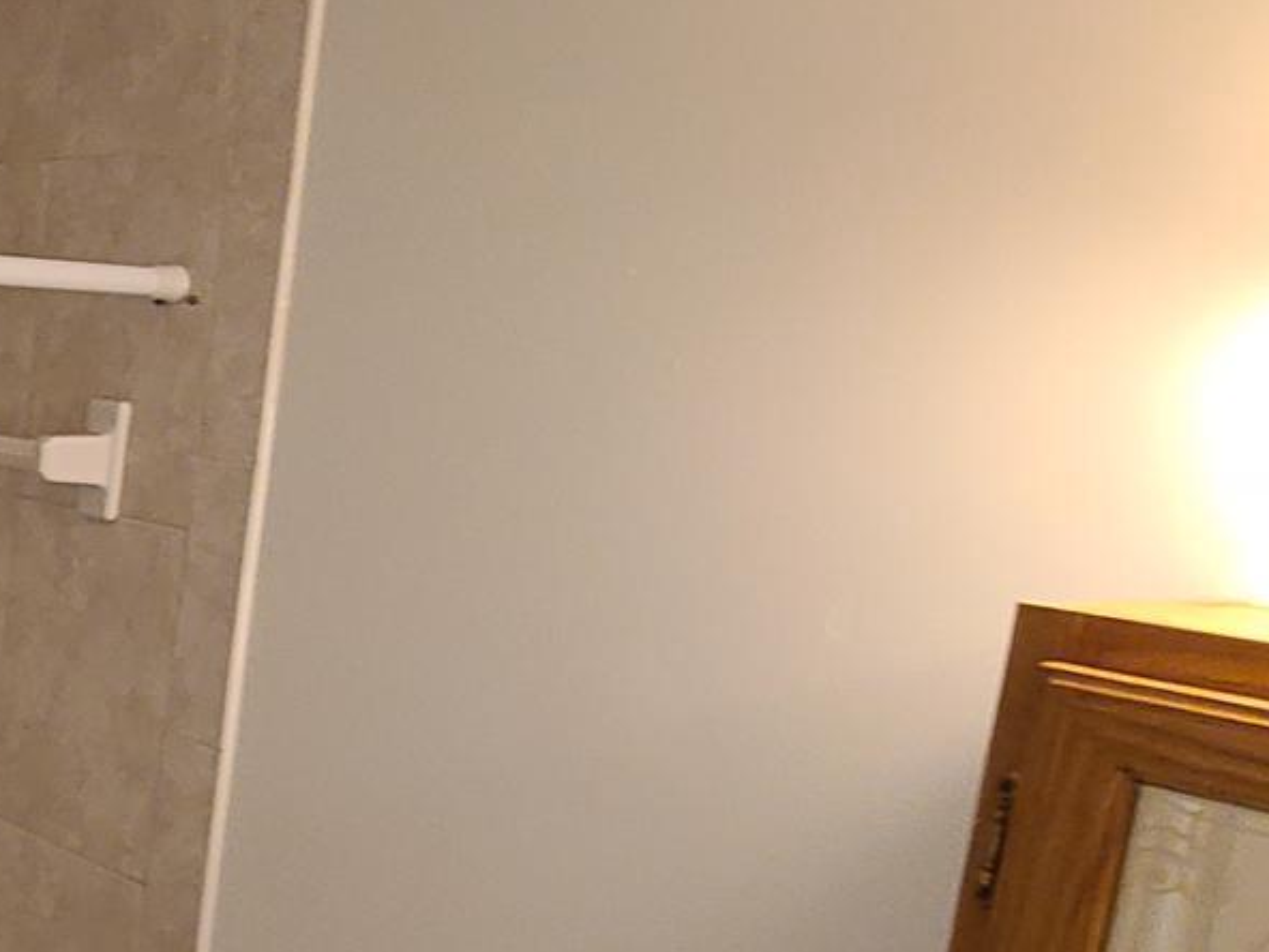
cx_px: -409
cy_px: 609
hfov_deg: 31.6
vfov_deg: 32.0
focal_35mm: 45
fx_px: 1650
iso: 100
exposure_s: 1/59
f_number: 2.2
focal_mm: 2.2
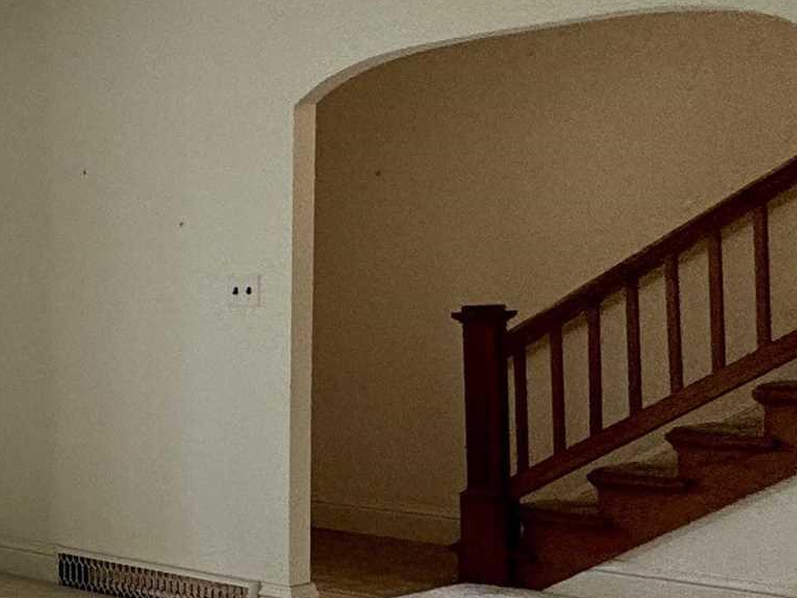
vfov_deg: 25.6
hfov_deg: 21.5
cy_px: 360
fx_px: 1312
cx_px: -646
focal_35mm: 57
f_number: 2.2
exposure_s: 1/120
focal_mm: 2.22
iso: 125
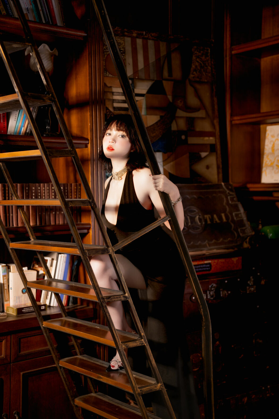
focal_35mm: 57
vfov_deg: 35.1
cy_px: 210
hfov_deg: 23.8
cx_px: 140
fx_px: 663
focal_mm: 57
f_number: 2.5
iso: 250
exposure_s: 1/125
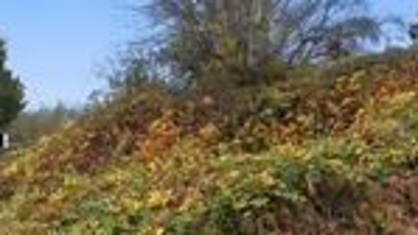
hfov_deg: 31.0
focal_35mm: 63
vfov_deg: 18.4
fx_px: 699
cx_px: 3
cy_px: 263
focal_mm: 18
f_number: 8
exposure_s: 1/13
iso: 200
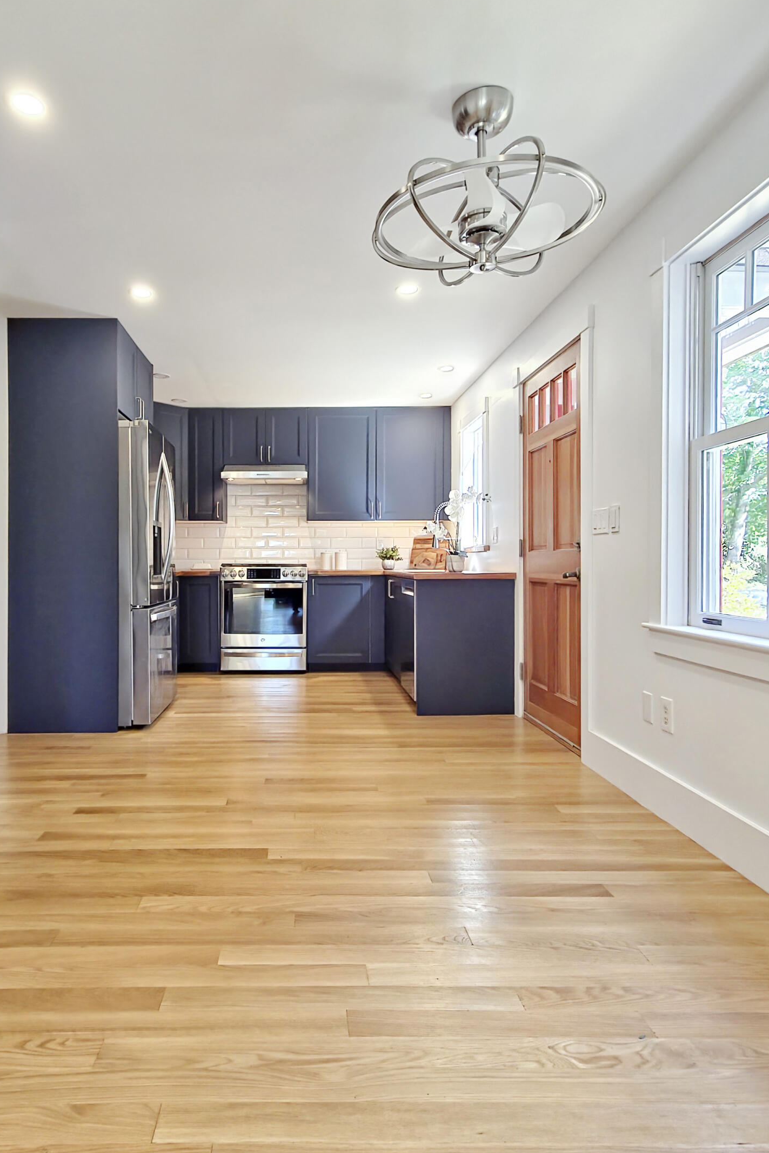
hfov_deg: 63.7
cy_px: 582
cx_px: 295
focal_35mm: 19
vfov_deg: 86.9
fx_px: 609
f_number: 2.2
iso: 250
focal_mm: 2.2
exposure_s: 1/120
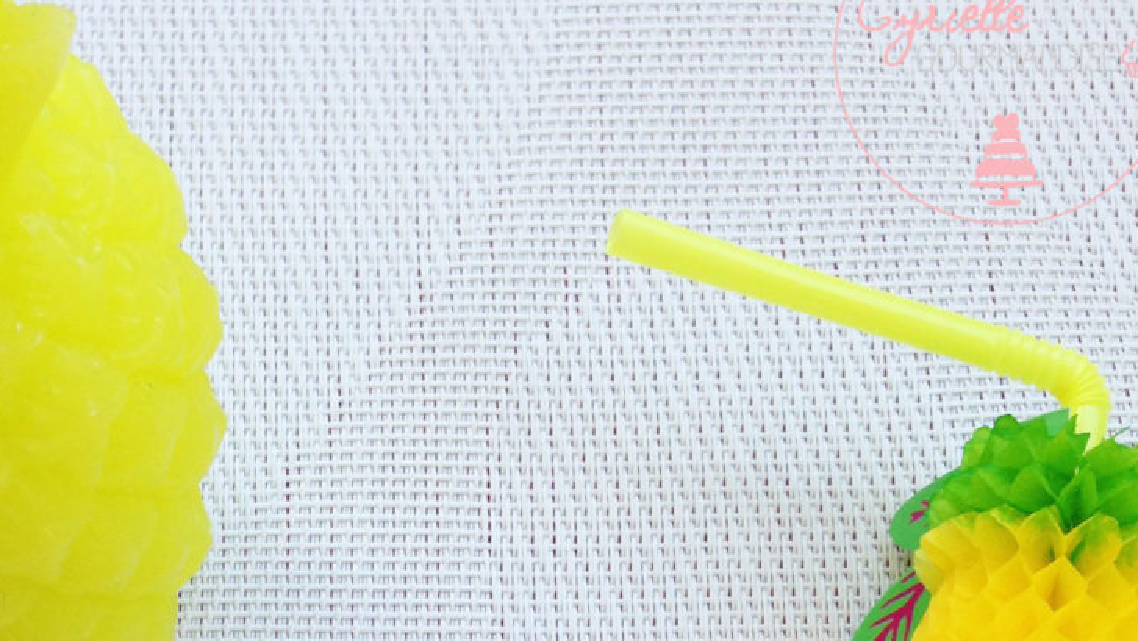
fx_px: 2324
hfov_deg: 27.3
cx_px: 344
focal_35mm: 77
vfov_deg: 14.3
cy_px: 1047
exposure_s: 1/247
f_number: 2.4
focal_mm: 4.12
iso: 50
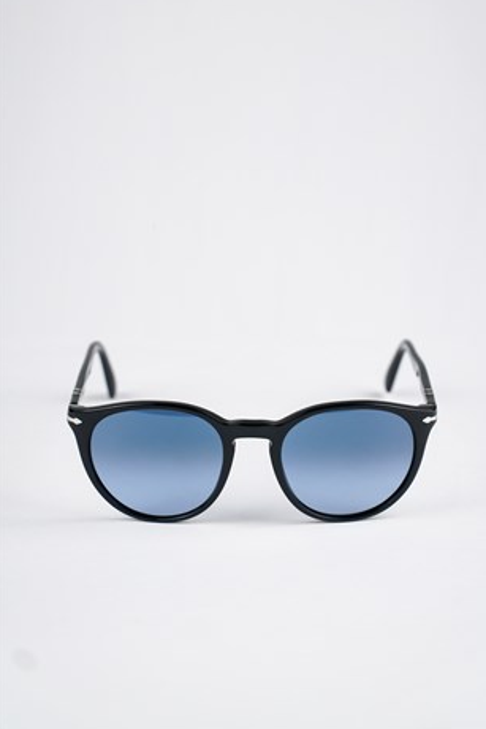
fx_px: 3025
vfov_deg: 13.7
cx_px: 250
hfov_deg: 9.2
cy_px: 362
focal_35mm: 150
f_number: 4.5
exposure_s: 1/125
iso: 100
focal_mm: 95
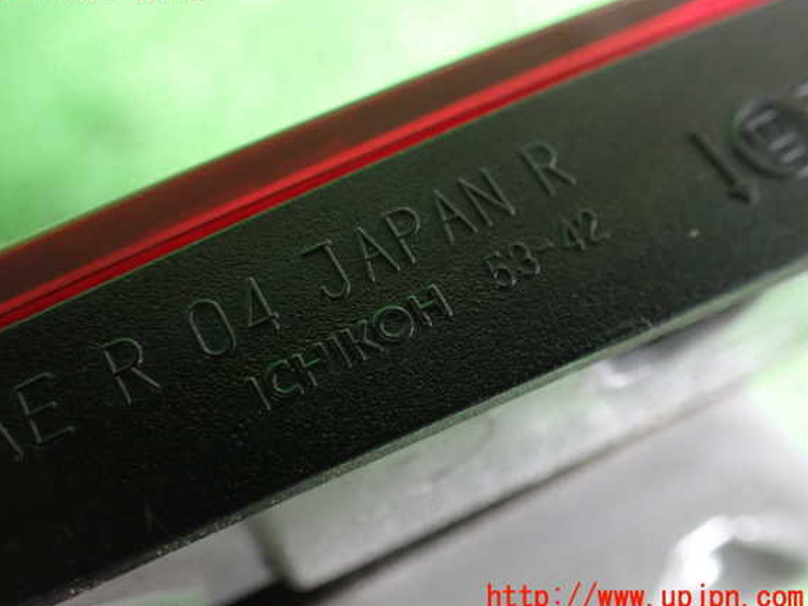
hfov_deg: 56.8
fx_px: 747
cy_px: 293
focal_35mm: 32
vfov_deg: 44.1
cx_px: 380
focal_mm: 5.4
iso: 800
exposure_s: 1/50
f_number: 2.3
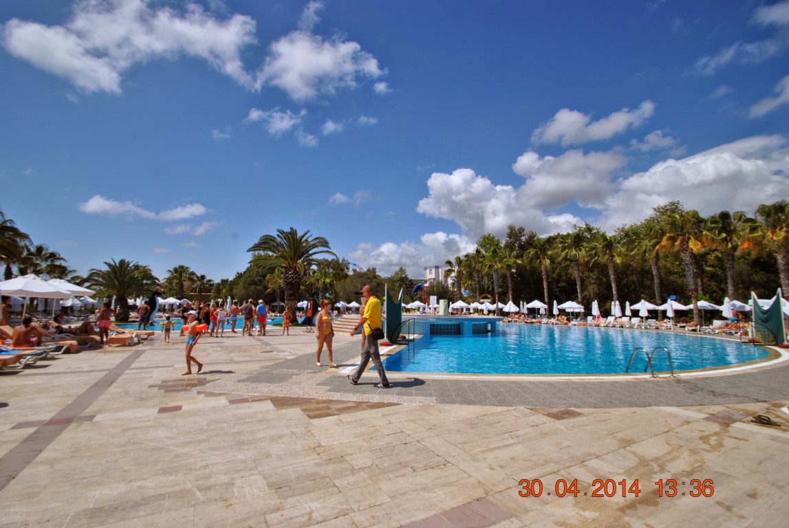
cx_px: 394
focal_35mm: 15
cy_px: 264
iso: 100
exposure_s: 1/400
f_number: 10
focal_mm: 10
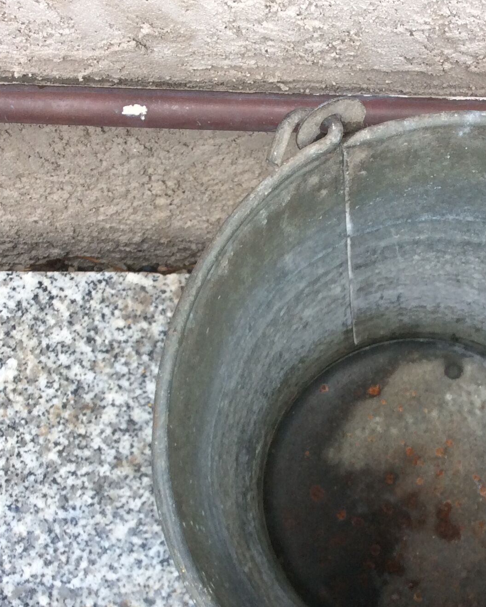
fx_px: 1097
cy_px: 413
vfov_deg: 30.7
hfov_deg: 24.9
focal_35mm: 61
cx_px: 287
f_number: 2.4
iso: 32
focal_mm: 3.3
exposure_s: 1/132
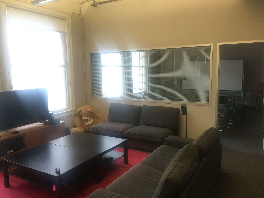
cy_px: 99
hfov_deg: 61.7
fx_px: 221
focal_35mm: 29
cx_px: 132
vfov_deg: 48.2
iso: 50
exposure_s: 1/30
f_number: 2.2
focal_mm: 4.15
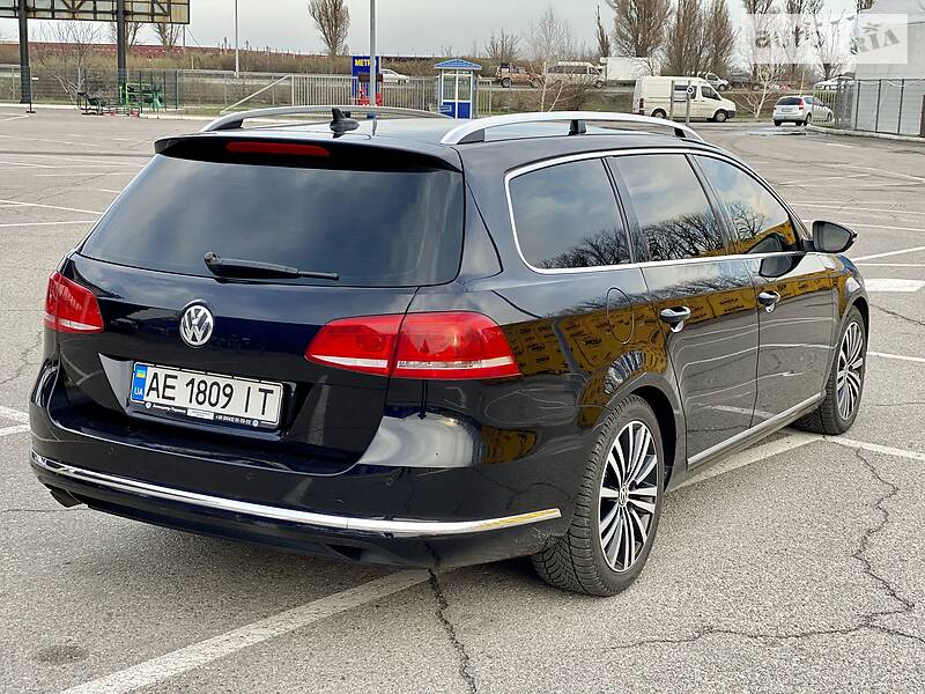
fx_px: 1390
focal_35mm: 52
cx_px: 462
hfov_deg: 36.8
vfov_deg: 28.0
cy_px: 347
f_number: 2
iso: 32
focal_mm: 6
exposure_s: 1/122
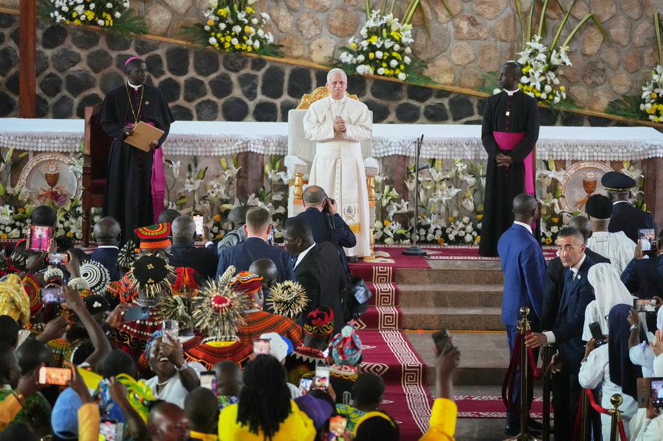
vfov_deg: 6.9
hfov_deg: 10.3
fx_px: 3682
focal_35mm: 200
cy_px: 220
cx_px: 332
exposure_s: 1/320
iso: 4000
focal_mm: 200
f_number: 5.6
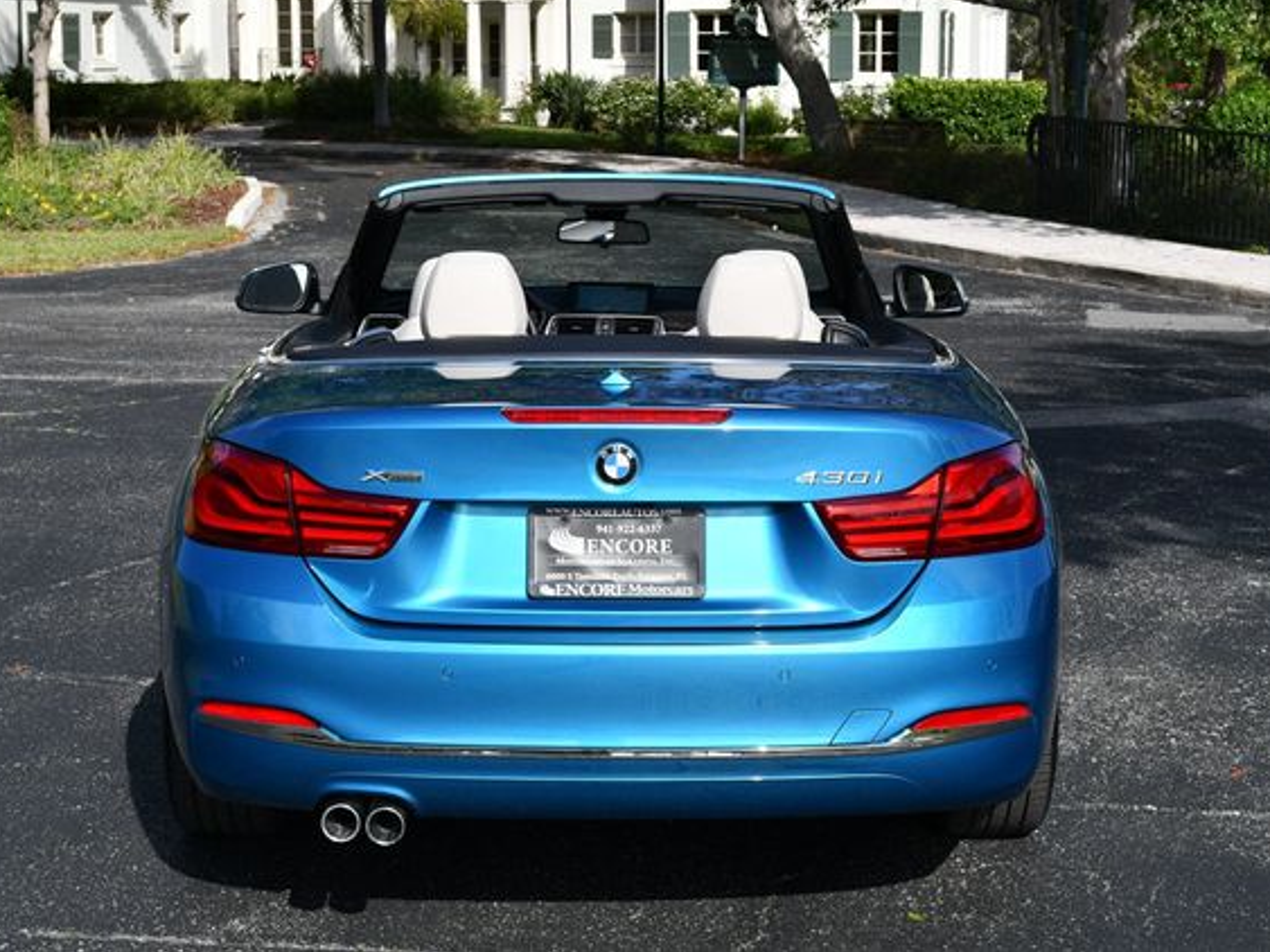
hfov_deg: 27.8
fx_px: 2568
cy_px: 471
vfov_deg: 21.0
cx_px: 582
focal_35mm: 70
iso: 100
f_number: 9
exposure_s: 1/320
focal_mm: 32
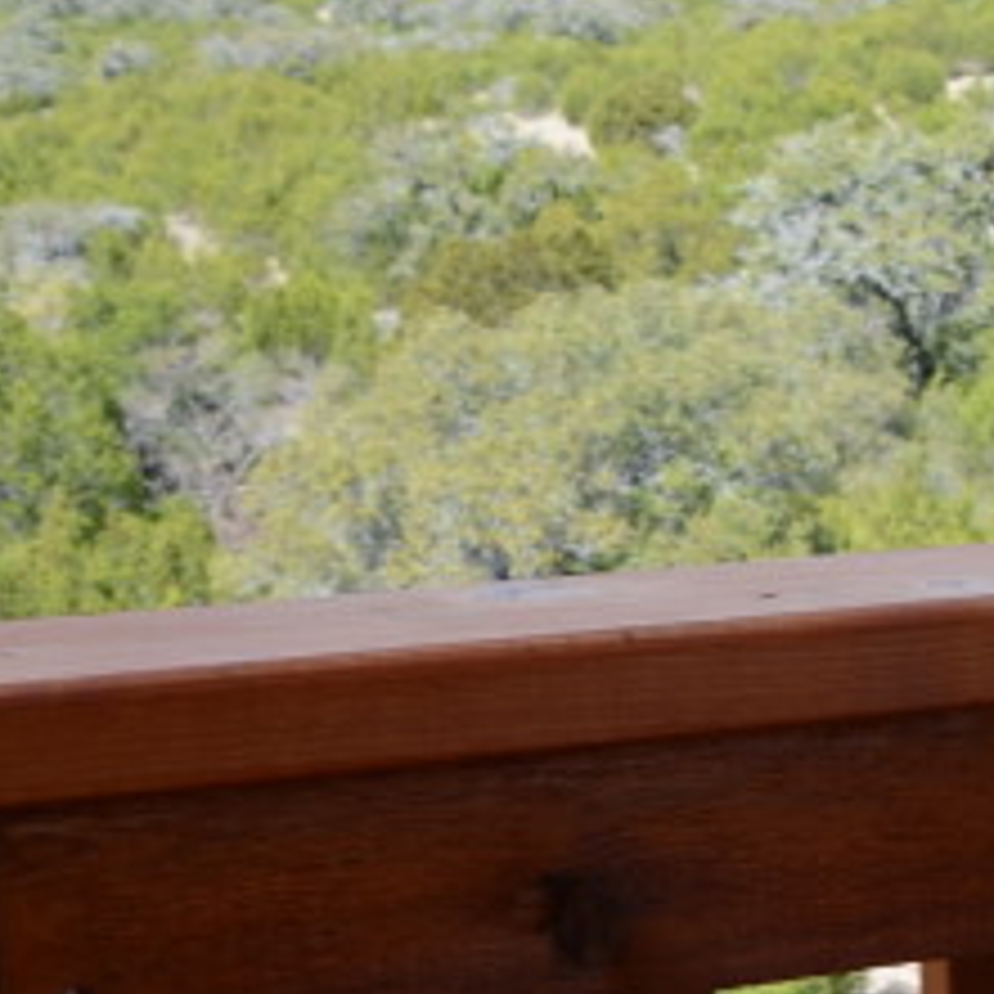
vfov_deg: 16.4
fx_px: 3444
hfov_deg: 13.9
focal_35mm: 106
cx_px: 1970
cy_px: 306
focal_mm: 18
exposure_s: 1/125
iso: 100
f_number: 6.3
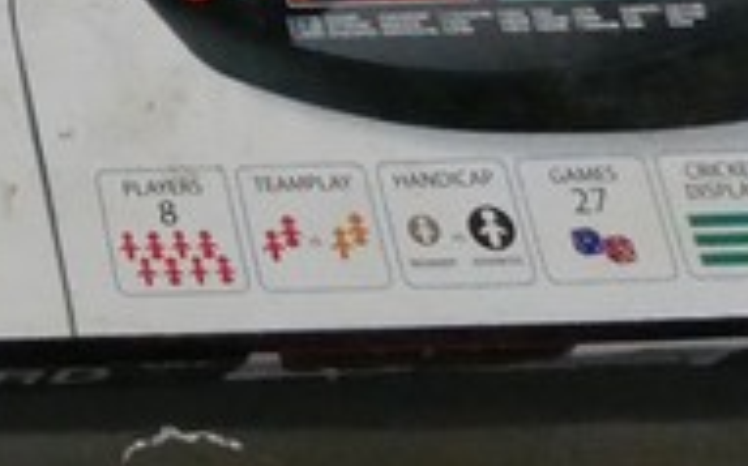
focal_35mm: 145
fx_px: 2953
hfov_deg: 12.7
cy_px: -681
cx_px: -744
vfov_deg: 8.2
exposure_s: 1/125
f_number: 3.3
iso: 640
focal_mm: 4.3
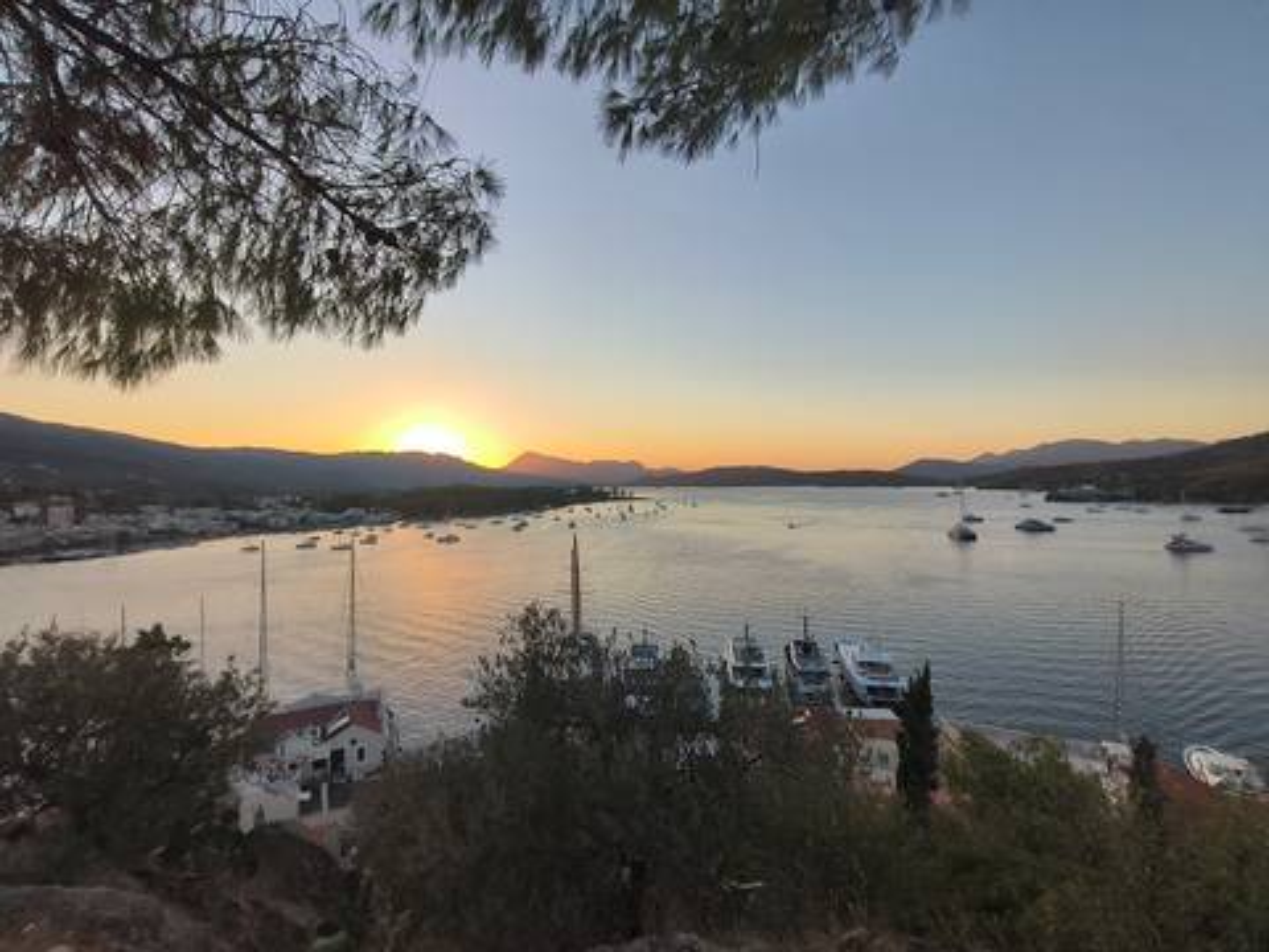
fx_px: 587
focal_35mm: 16
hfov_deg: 94.5
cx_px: 634
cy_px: 476
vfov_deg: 78.1
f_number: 2.2
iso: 50
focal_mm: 1.68
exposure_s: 1/484
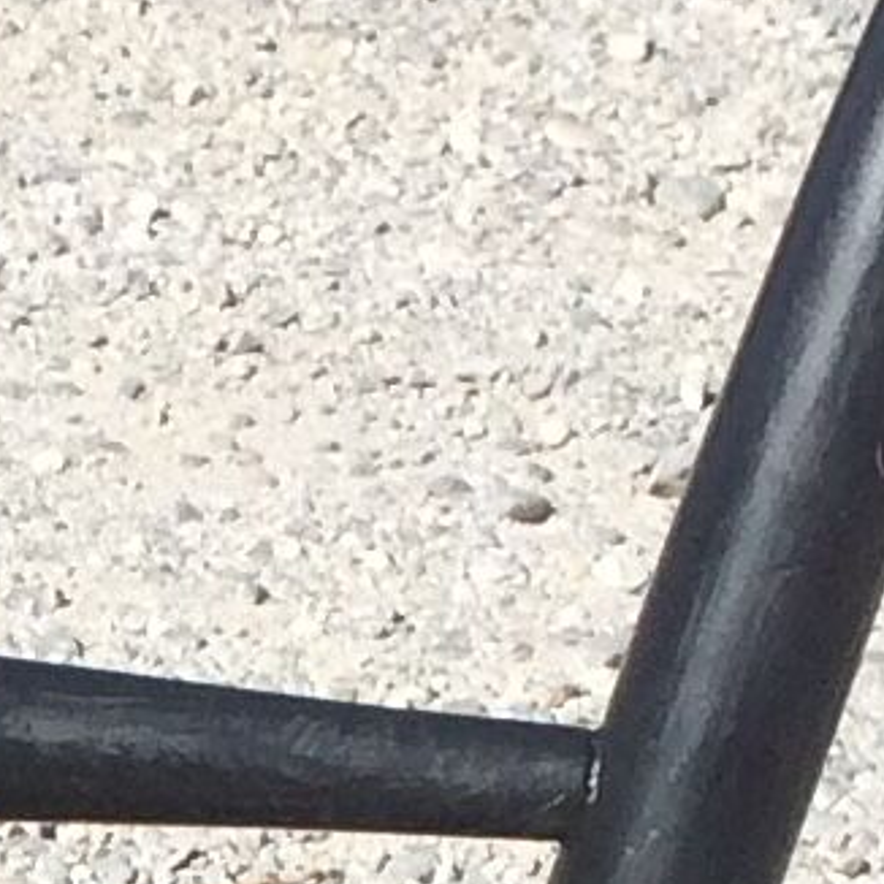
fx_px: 7425
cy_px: 2676
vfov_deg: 6.3
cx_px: -1079
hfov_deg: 6.5
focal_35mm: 257
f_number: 2.2
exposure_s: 1/1786
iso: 32
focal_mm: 4.15
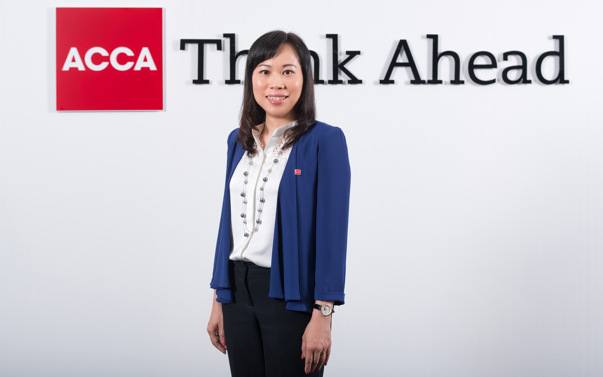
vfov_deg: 21.6
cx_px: 302
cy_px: 176
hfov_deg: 34.0
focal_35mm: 60
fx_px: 986
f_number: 6.3
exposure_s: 1/250
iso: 200
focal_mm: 58
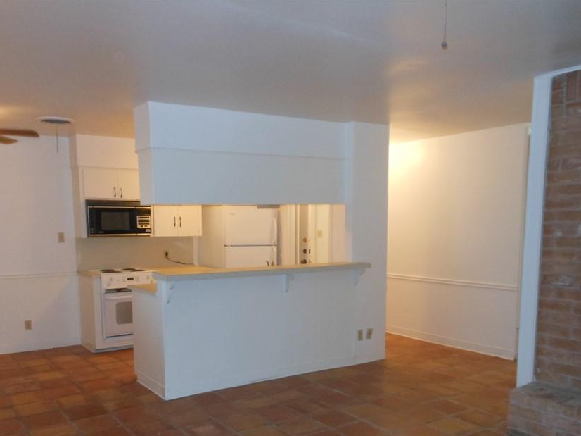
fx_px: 520
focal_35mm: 31
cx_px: 255
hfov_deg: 58.2
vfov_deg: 45.1
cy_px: 268
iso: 320
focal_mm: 4.5
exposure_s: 1/25
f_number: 3.2
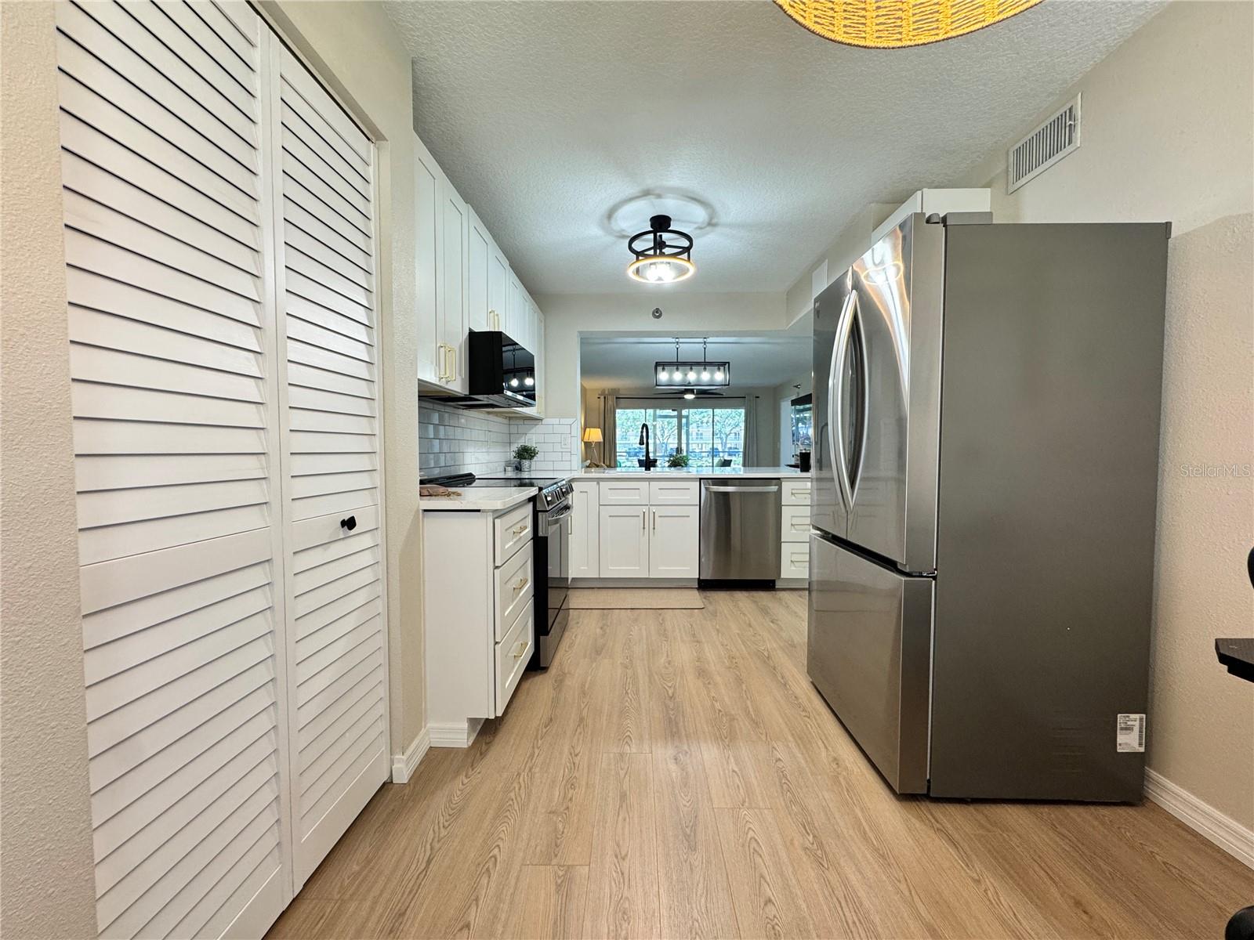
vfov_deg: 85.7
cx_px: 627
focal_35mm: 14
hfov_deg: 102.1
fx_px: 507
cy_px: 470
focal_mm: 2.22
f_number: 2.2
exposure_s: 1/120
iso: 250
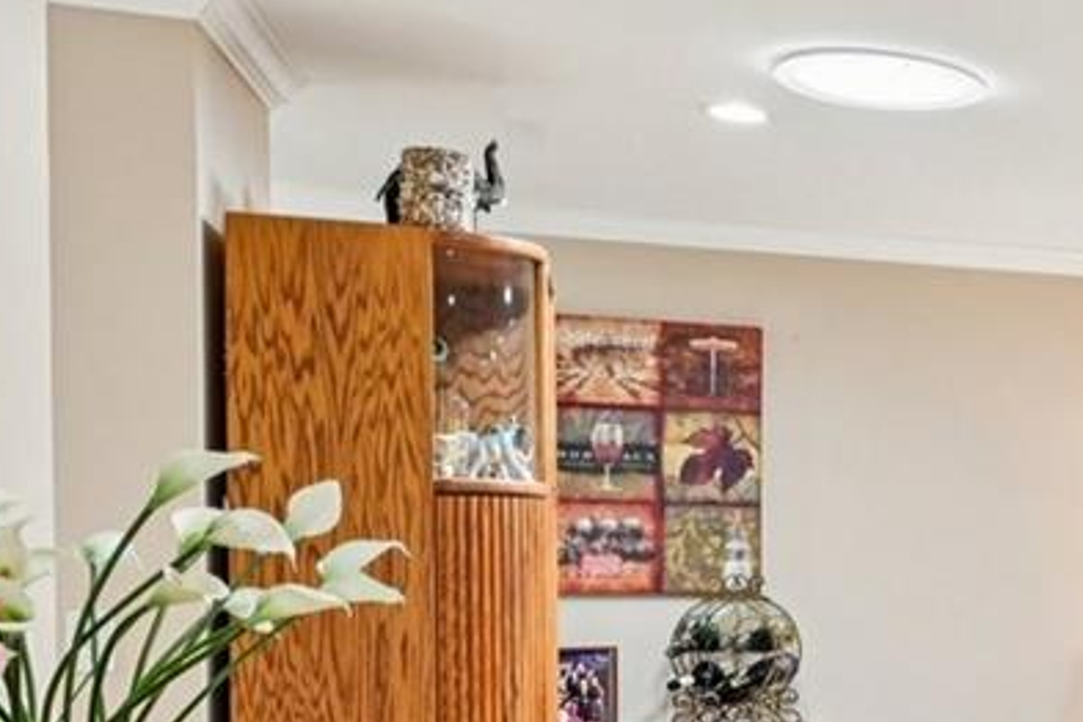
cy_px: 543
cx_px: 1637
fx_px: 1715
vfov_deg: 23.5
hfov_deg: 25.8
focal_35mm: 57
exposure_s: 1/10
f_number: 8
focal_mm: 14
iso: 400
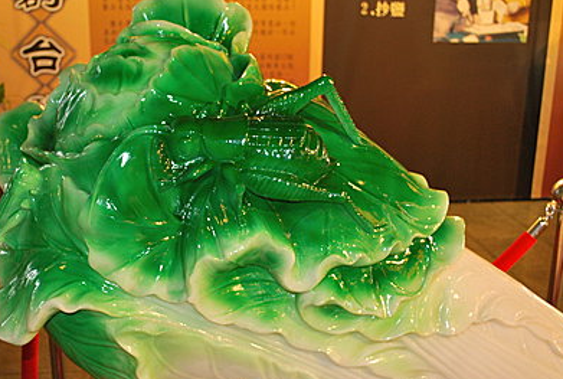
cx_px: 252
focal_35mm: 46
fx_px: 721
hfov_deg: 42.6
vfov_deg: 29.4
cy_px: 182
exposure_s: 1/15
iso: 400
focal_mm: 24
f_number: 4.2
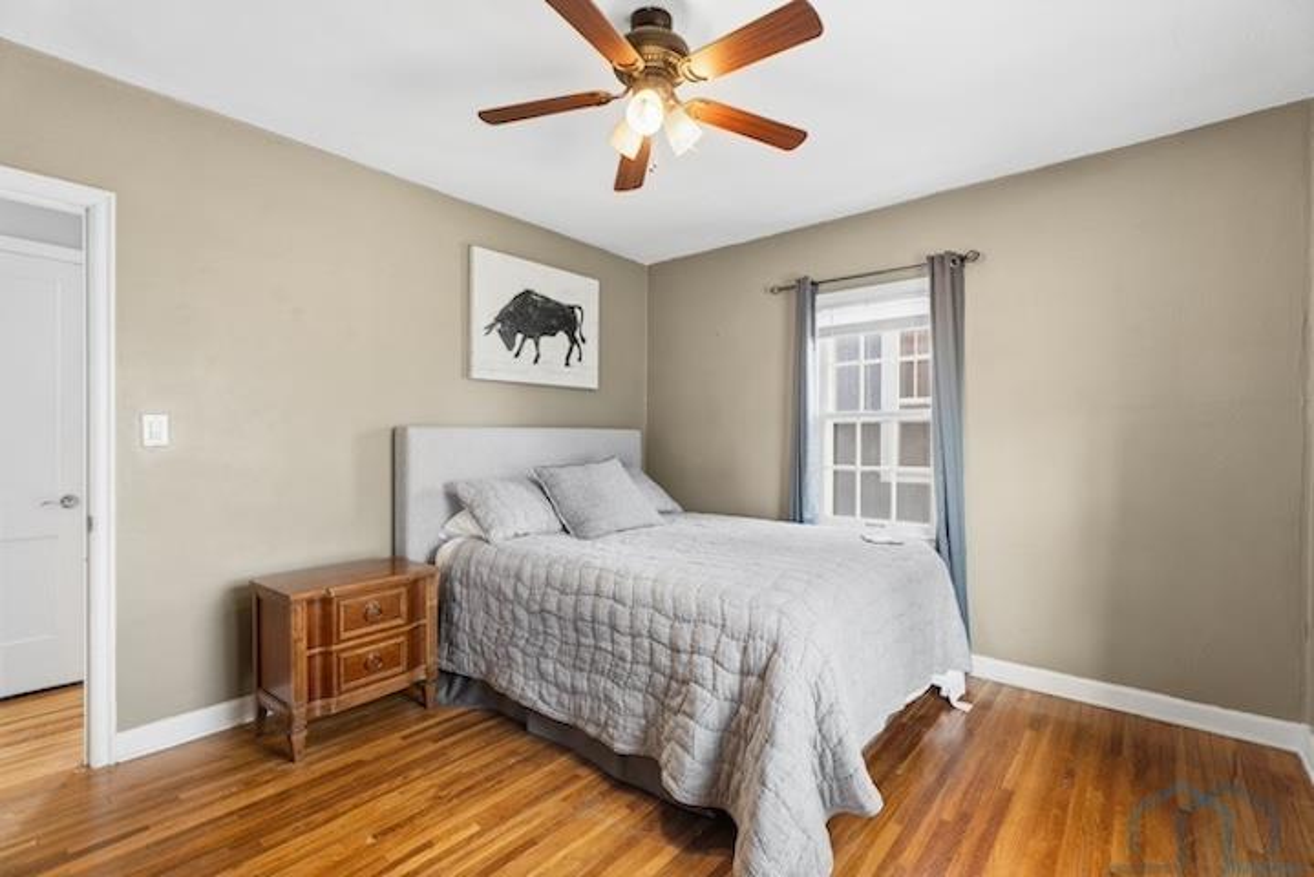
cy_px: 438
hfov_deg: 96.7
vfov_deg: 73.8
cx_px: 657
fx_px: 584
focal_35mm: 16
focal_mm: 16
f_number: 8
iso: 250
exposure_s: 1/3
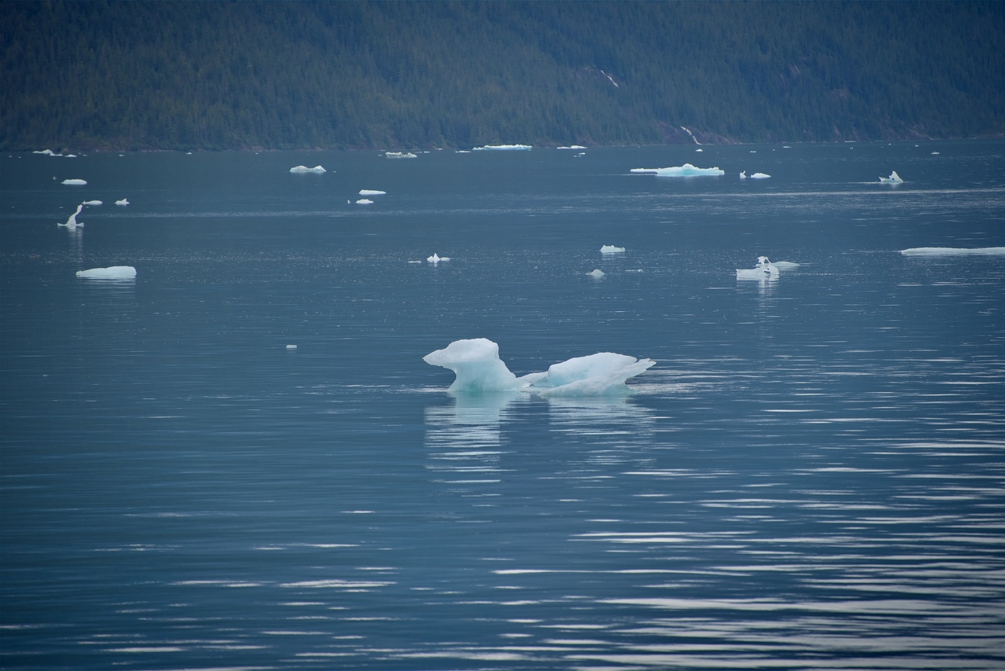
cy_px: 336
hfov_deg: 6.9
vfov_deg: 4.6
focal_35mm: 300
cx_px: 502
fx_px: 8376
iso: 250
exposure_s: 1/640
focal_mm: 300
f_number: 5.6
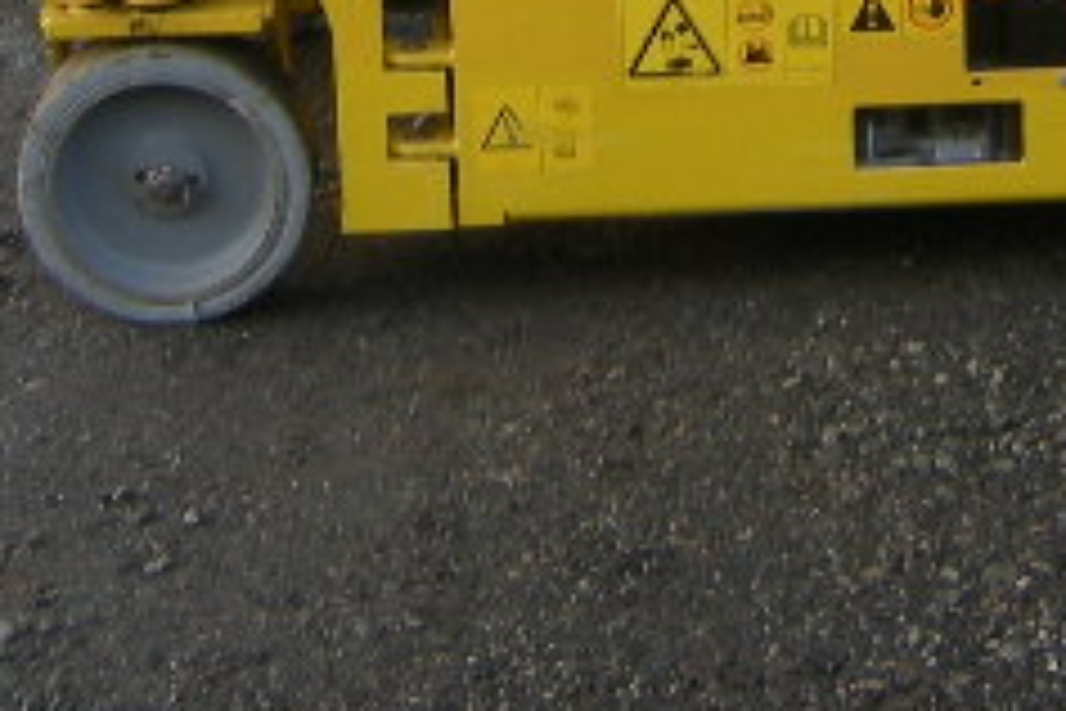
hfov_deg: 16.2
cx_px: 747
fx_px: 3731
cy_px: -670
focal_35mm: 126
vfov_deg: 10.1
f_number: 2.8
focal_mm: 4.7
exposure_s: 1/128
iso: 64
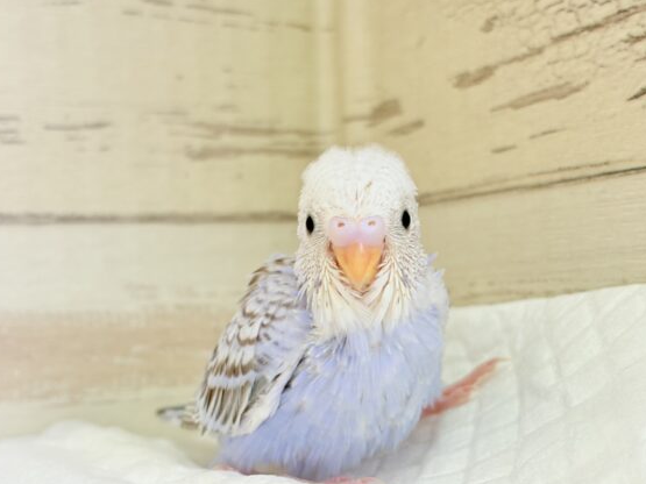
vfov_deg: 24.4
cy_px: 272
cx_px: 325
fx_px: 1119
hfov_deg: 32.2
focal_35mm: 60
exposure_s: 1/50
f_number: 1.6
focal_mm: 5.96
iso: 100
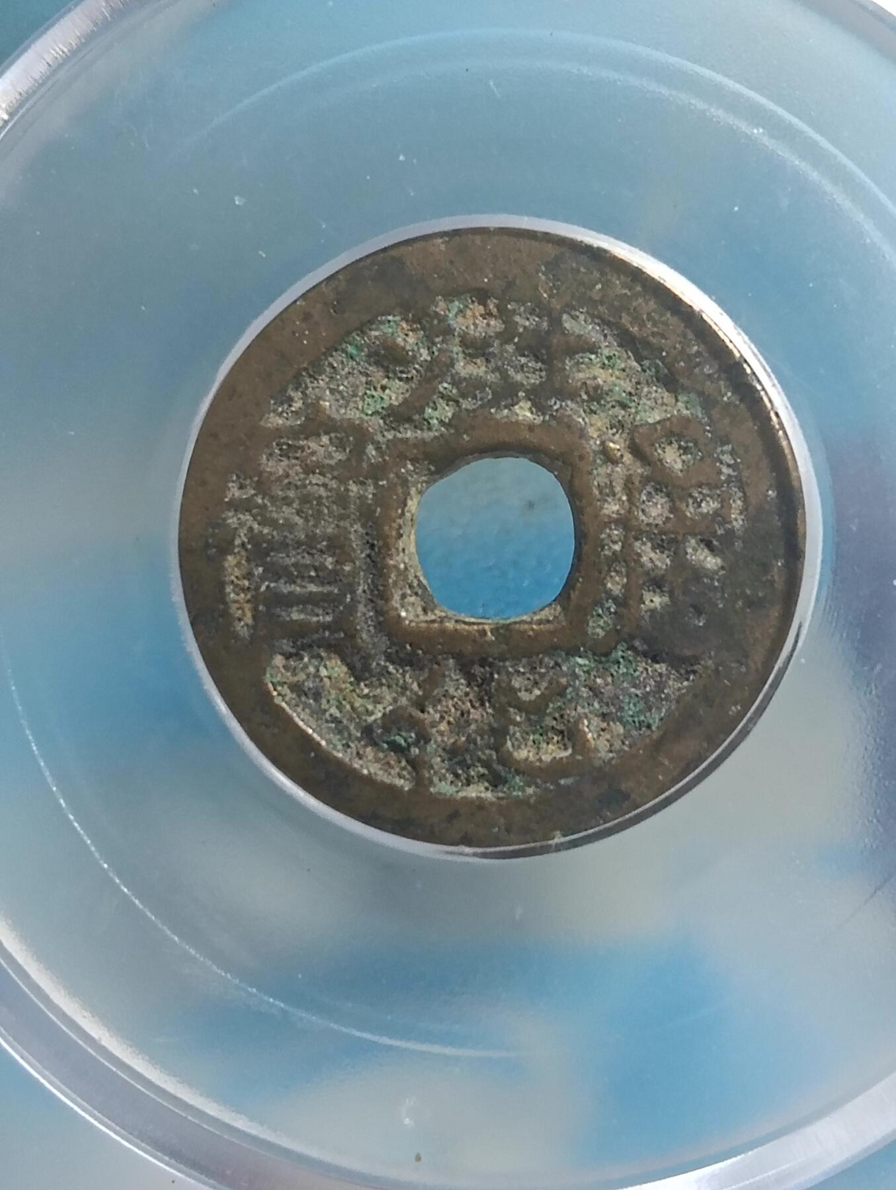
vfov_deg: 27.4
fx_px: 2445
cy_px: 595
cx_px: 448
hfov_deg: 20.8
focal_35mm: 71
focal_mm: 3.98
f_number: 1.8
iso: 320
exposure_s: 1/33.3
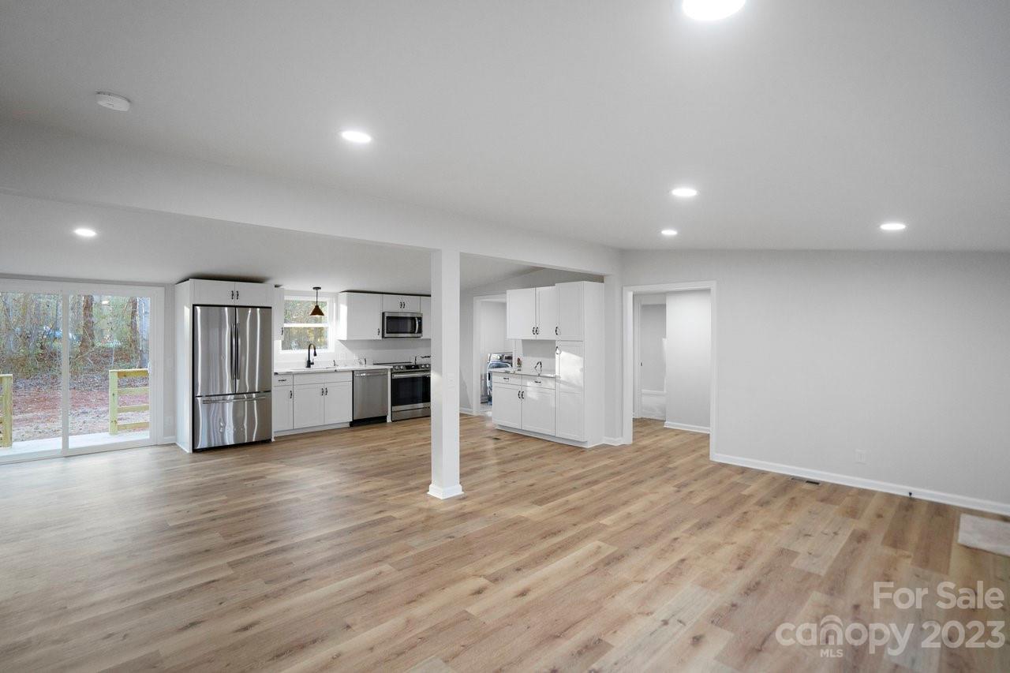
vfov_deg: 73.7
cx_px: 505
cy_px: 336
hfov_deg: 96.7
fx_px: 449
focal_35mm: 16
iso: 1600
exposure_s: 1/160
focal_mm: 16
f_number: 4
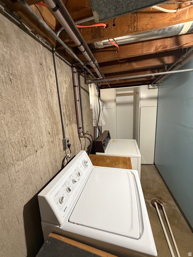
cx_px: 96
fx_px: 104
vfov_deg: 102.1
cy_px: 128
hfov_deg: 85.7
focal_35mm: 14
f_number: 2.2
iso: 400
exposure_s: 1/60
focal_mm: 2.22
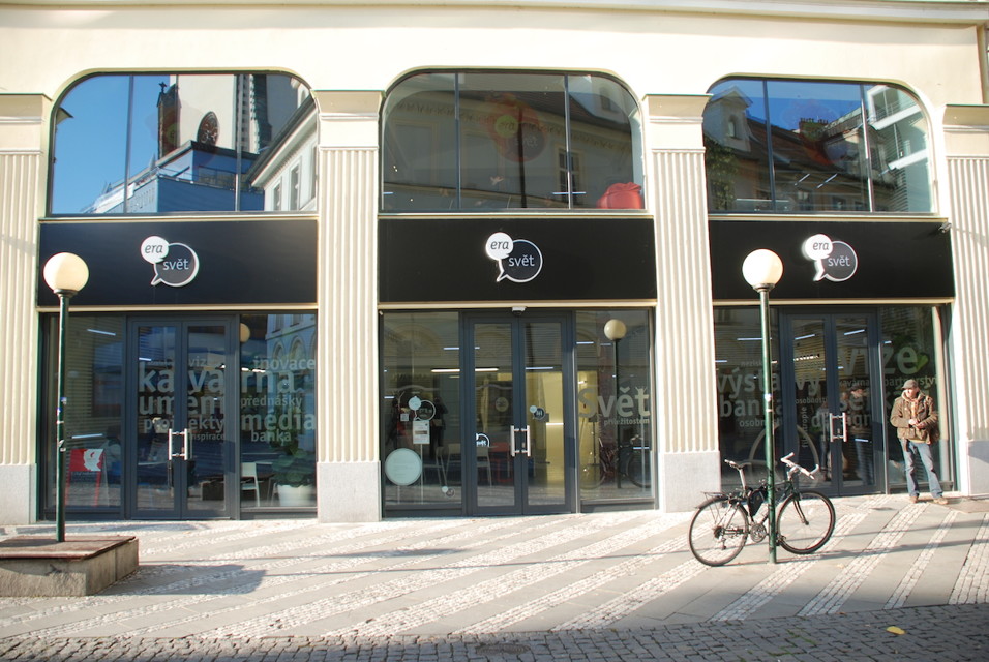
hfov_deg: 67.3
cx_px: 494
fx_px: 743
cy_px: 331
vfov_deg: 48.1
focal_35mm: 27
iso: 100
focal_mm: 18
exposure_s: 1/125
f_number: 3.5
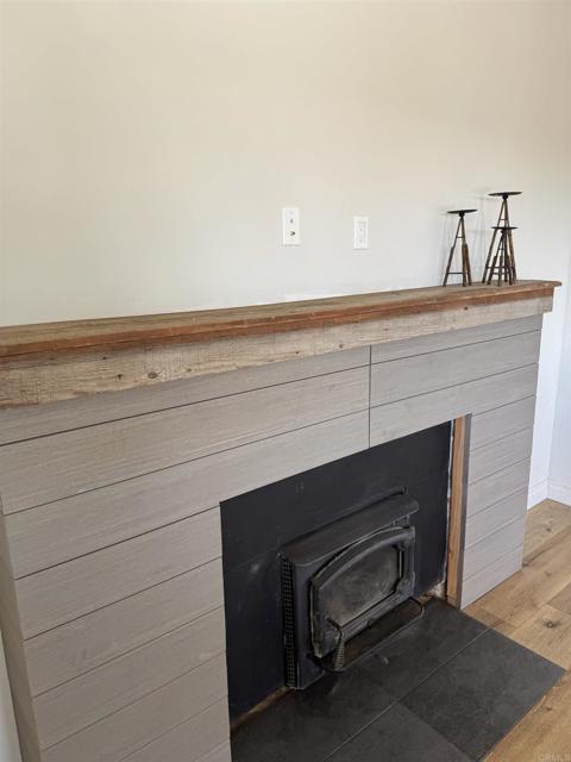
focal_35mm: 24
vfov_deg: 71.6
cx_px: 286
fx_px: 528
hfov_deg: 56.8
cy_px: 381
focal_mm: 6.76
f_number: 1.78
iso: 80
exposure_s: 1/121
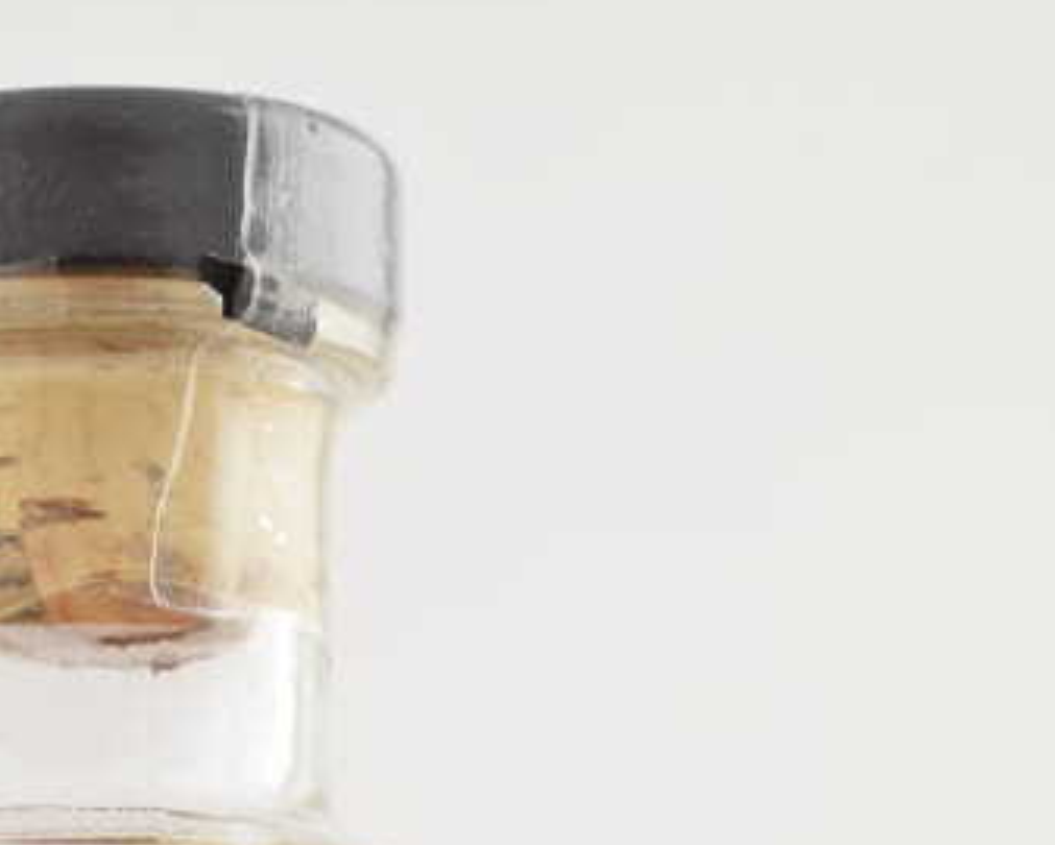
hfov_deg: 11.2
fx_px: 5342
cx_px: 89
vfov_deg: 8.7
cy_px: 1483
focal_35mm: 171
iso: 100
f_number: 10
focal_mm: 40
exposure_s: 1/15
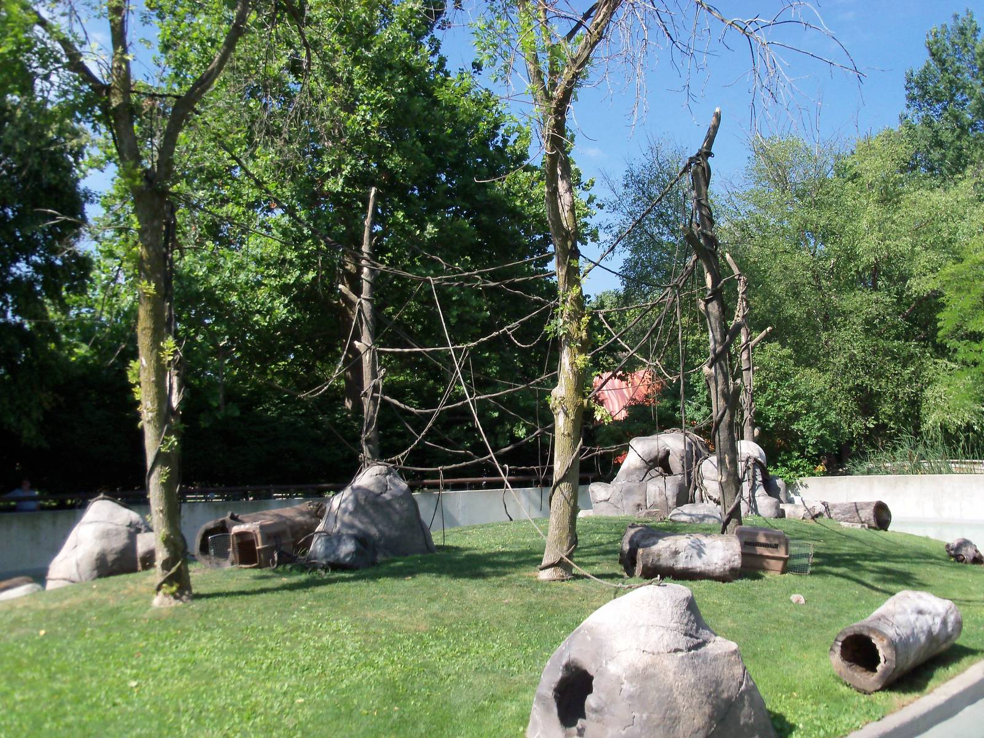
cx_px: 492
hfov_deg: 52.6
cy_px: 369
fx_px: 995
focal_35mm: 35
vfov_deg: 40.7
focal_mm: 6.3
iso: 80
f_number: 3
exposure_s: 1/640
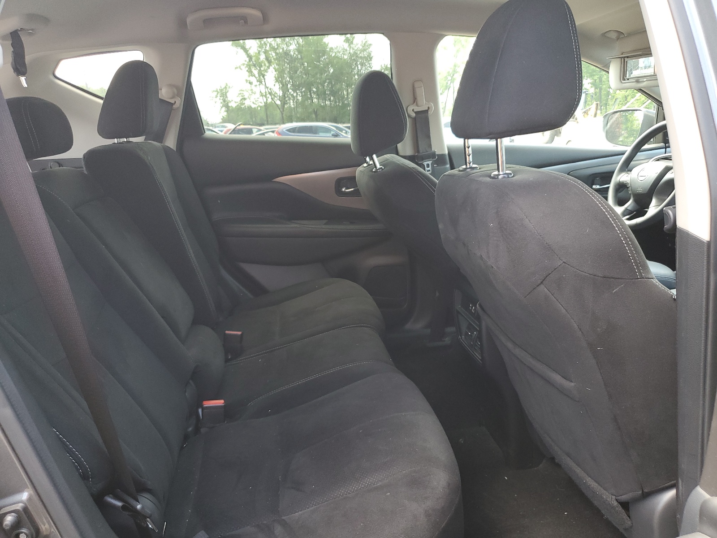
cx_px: 358
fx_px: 539
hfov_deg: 67.3
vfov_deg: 53.1
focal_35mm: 26
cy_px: 269
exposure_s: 1/120
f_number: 1.5
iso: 85
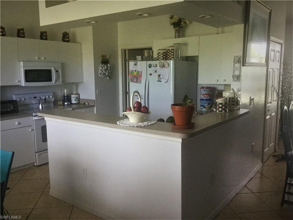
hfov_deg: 58.4
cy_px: 110
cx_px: 146
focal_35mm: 31
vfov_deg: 45.4
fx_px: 262
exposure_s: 1/30
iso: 40
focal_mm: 3.3
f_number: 2.4
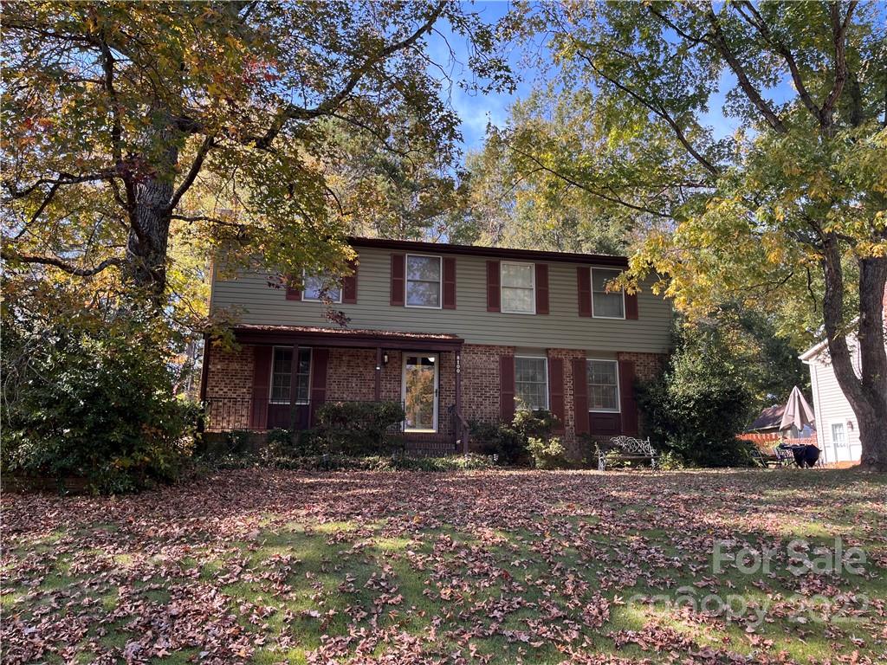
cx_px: 444
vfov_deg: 53.1
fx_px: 666
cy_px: 332
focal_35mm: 26
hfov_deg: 67.3
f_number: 1.6
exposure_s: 1/432
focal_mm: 5.1
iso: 50
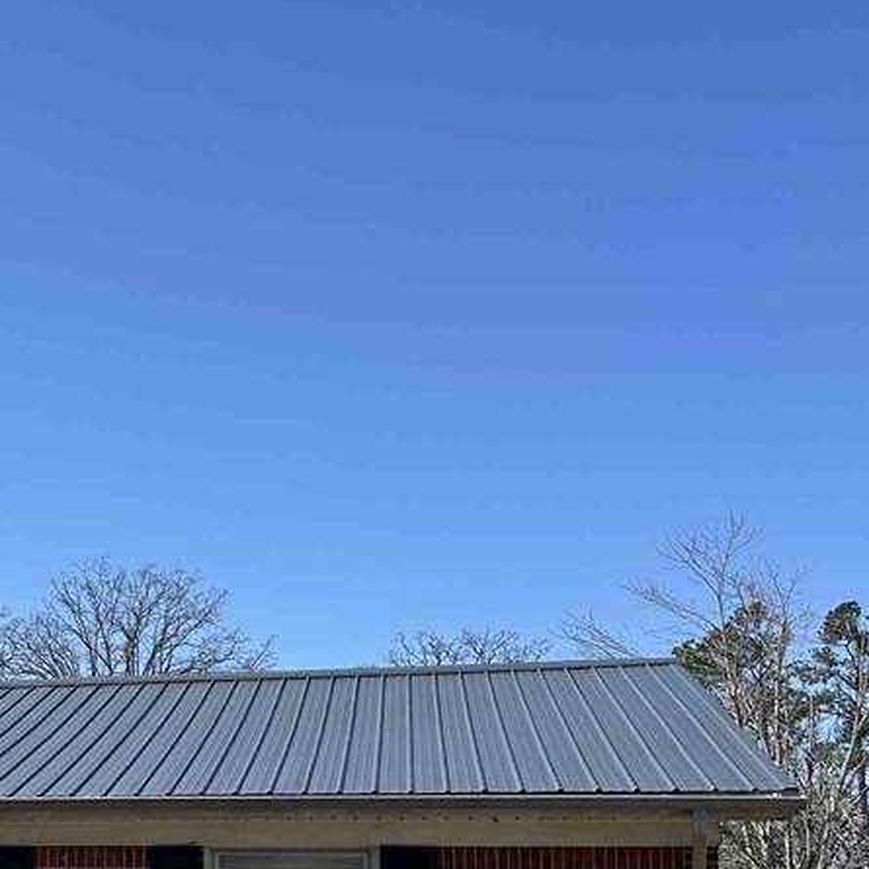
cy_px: 744
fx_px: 1733
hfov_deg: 25.7
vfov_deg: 27.4
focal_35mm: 61
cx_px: -125
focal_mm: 6.86
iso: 80
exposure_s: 1/3717
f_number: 1.78
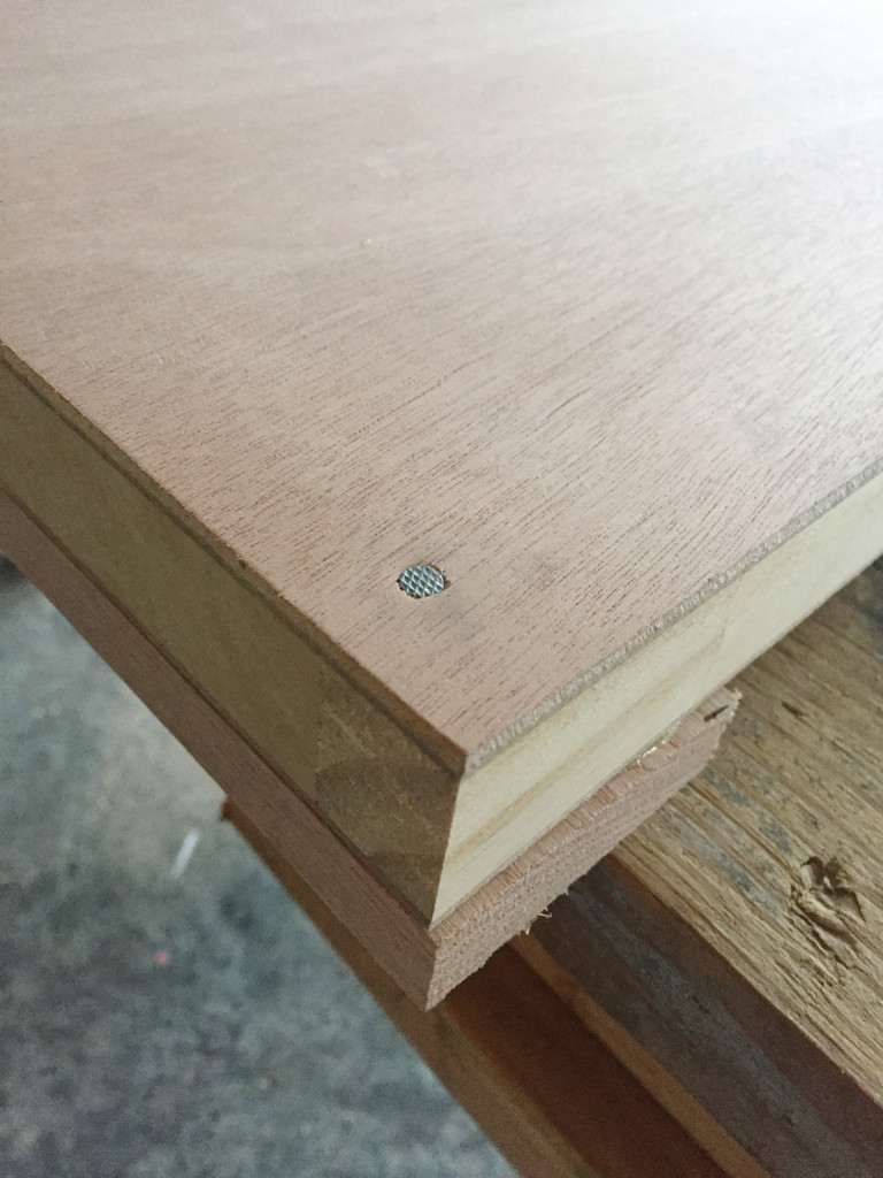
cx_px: 442
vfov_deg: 61.7
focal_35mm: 29
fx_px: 986
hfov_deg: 48.2
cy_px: 589
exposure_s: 1/24
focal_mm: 4.15
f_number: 2.2
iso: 250
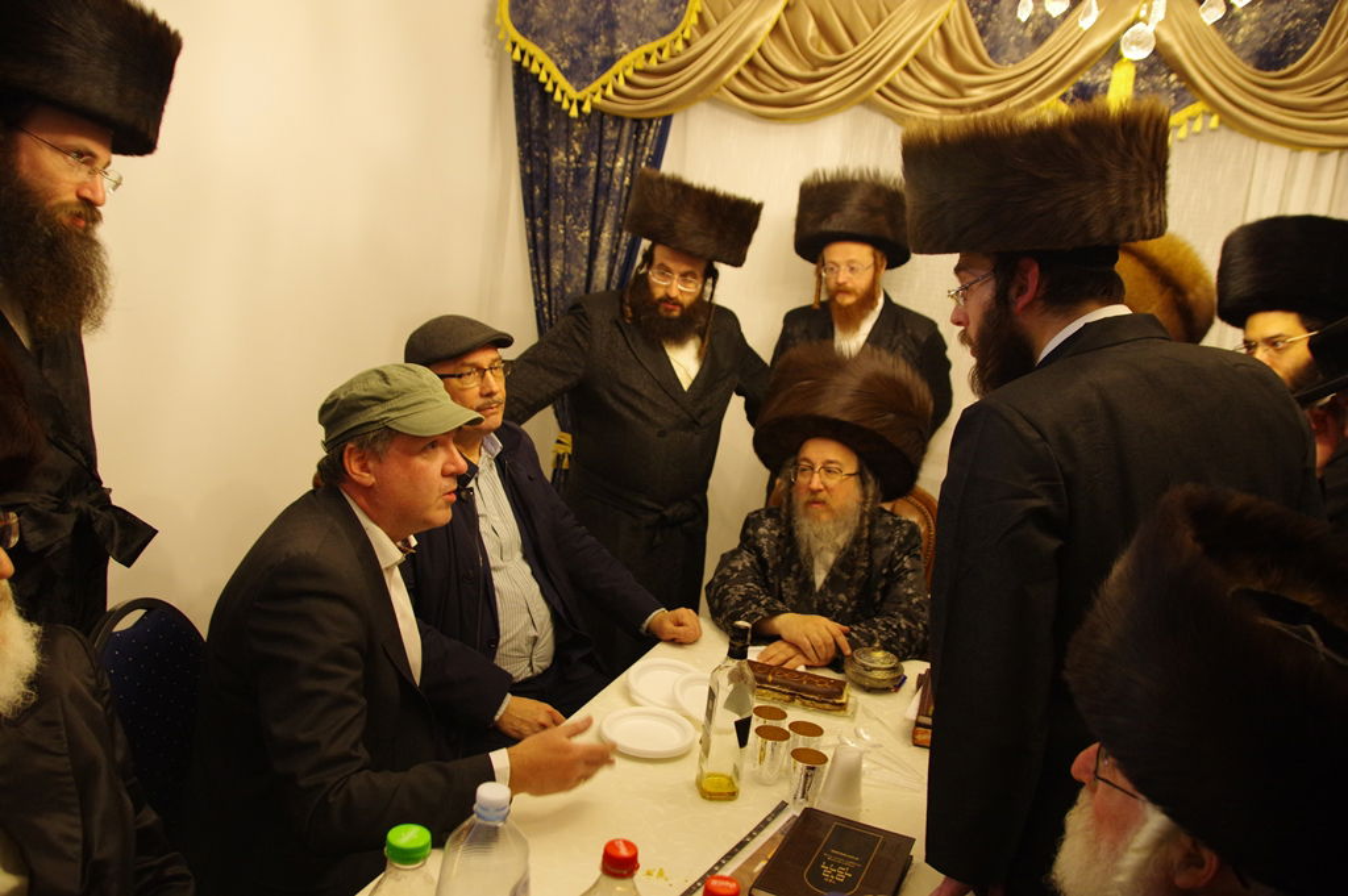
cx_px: 674
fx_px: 935
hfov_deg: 71.6
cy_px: 448
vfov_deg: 51.2
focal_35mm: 25
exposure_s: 1/60
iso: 1600
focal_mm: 17
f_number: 3.2
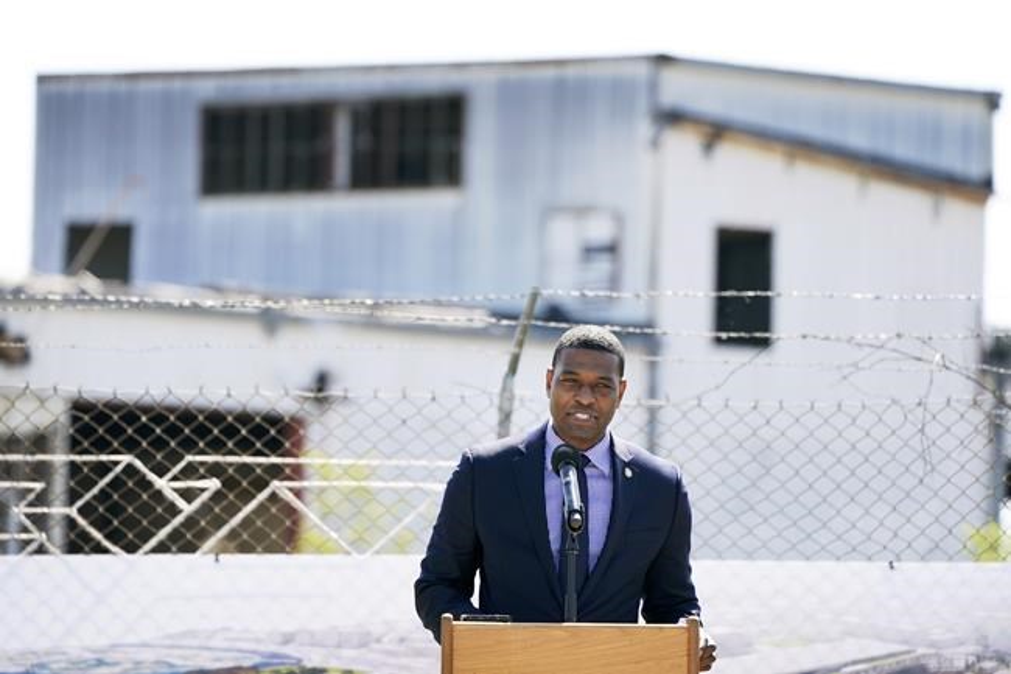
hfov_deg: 7.0
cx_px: 506
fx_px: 8254
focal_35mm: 294
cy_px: 337
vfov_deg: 4.7
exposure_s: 1/1000
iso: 500
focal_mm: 294
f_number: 5.6
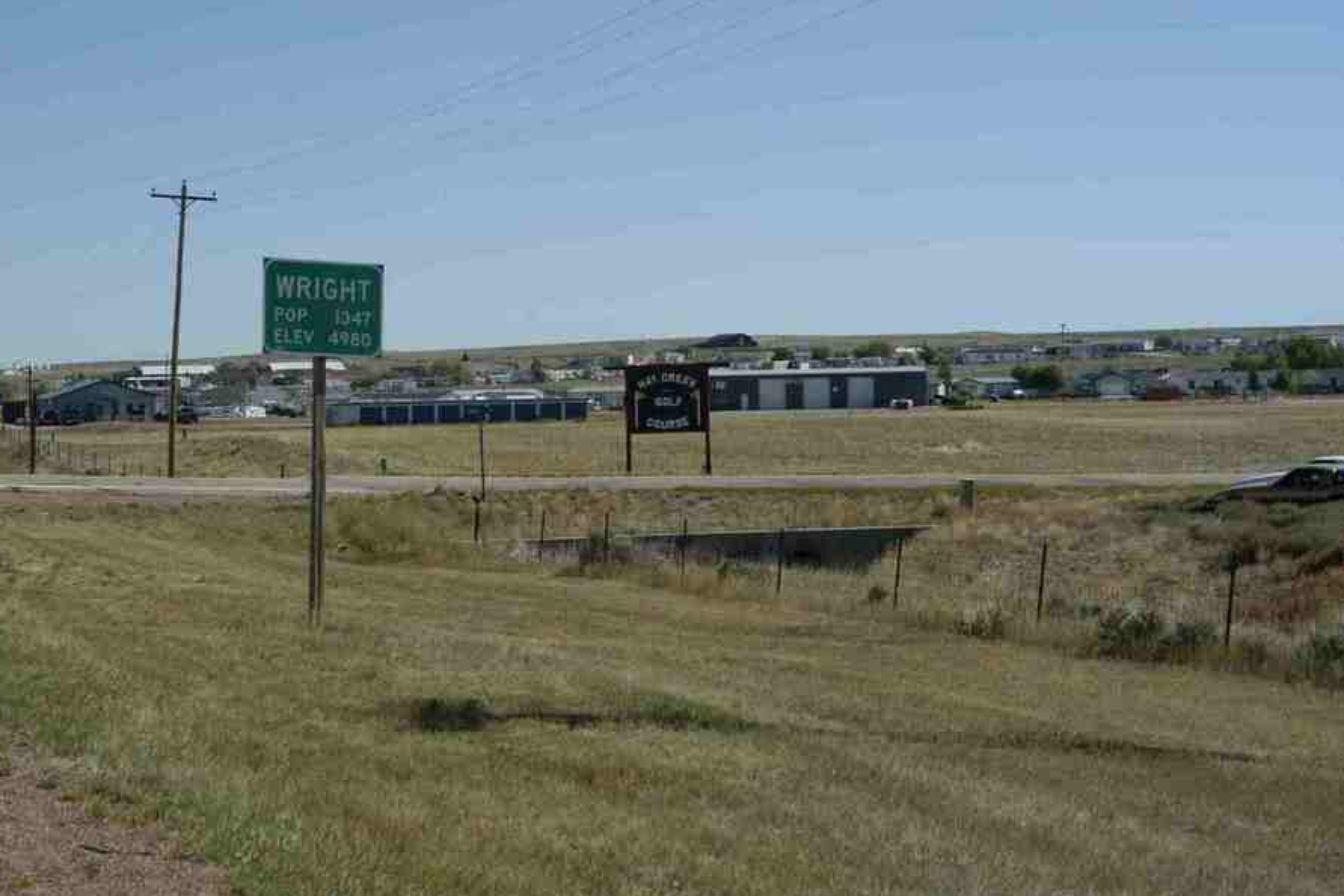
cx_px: 668
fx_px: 3117
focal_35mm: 84
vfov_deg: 16.4
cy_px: 448
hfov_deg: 24.3
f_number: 11
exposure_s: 1/400
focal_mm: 55
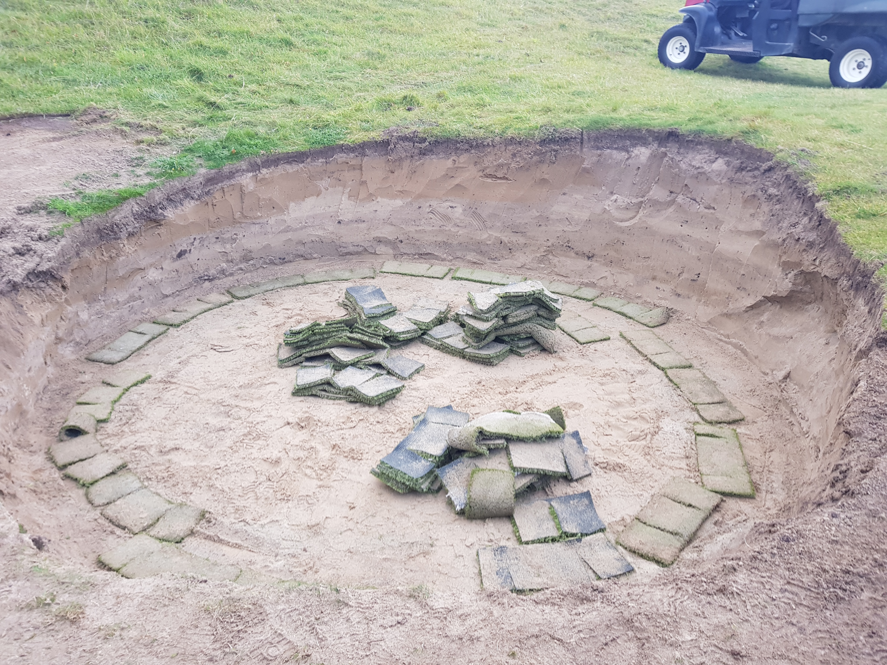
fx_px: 666
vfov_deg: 53.1
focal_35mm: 26
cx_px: 444
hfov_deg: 67.3
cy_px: 332
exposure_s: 1/50
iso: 64
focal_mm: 4.2
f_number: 1.7
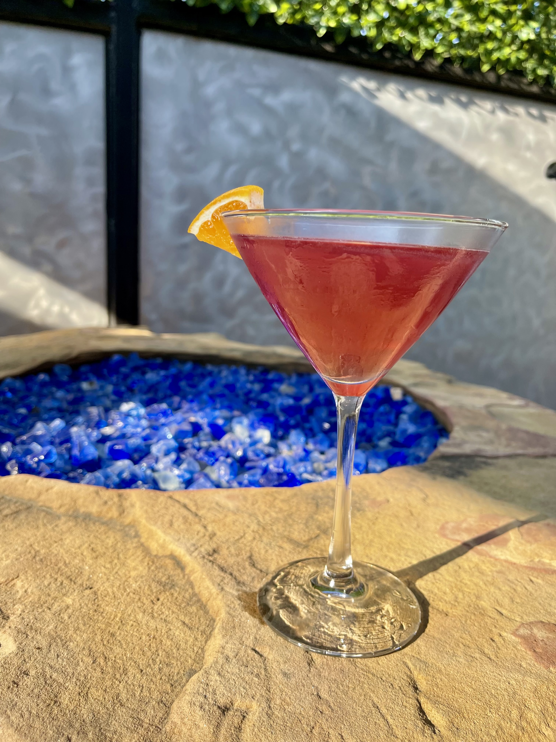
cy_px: 371
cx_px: 278
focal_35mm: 25
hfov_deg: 54.9
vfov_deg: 69.4
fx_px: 535
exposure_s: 1/807
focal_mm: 5.1
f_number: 1.6
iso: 32
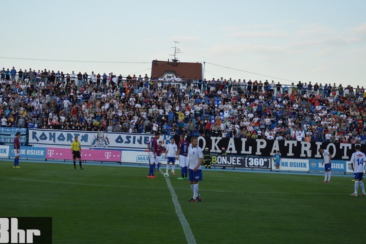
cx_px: 165
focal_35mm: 99
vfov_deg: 13.9
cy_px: 119
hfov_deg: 20.7
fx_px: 1003
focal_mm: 55
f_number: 5
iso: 400
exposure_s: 1/500
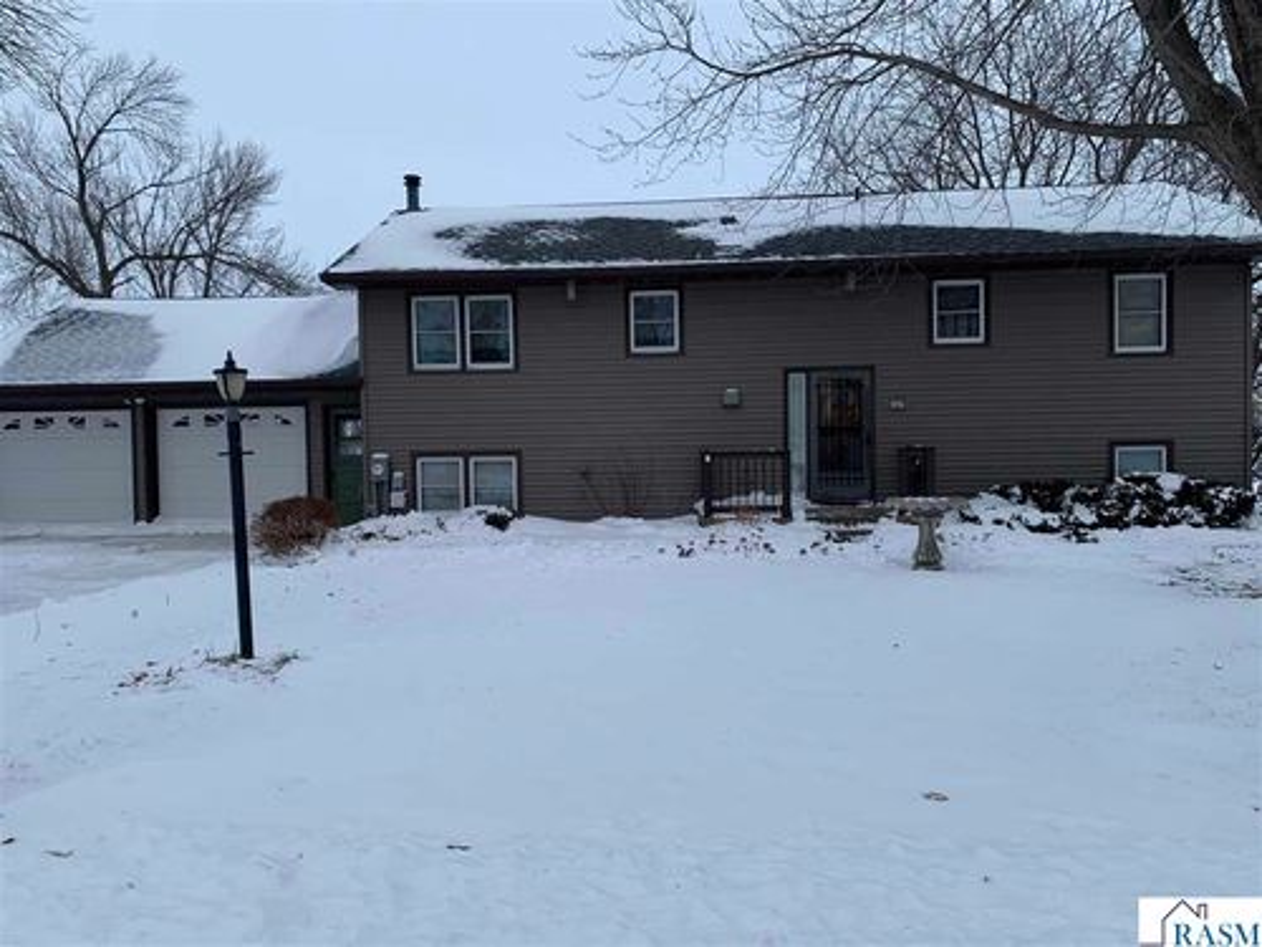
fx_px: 948
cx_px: 631
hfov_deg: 67.3
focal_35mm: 26
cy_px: 474
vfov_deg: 53.1
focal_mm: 4.25
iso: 50
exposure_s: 1/121
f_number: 1.8
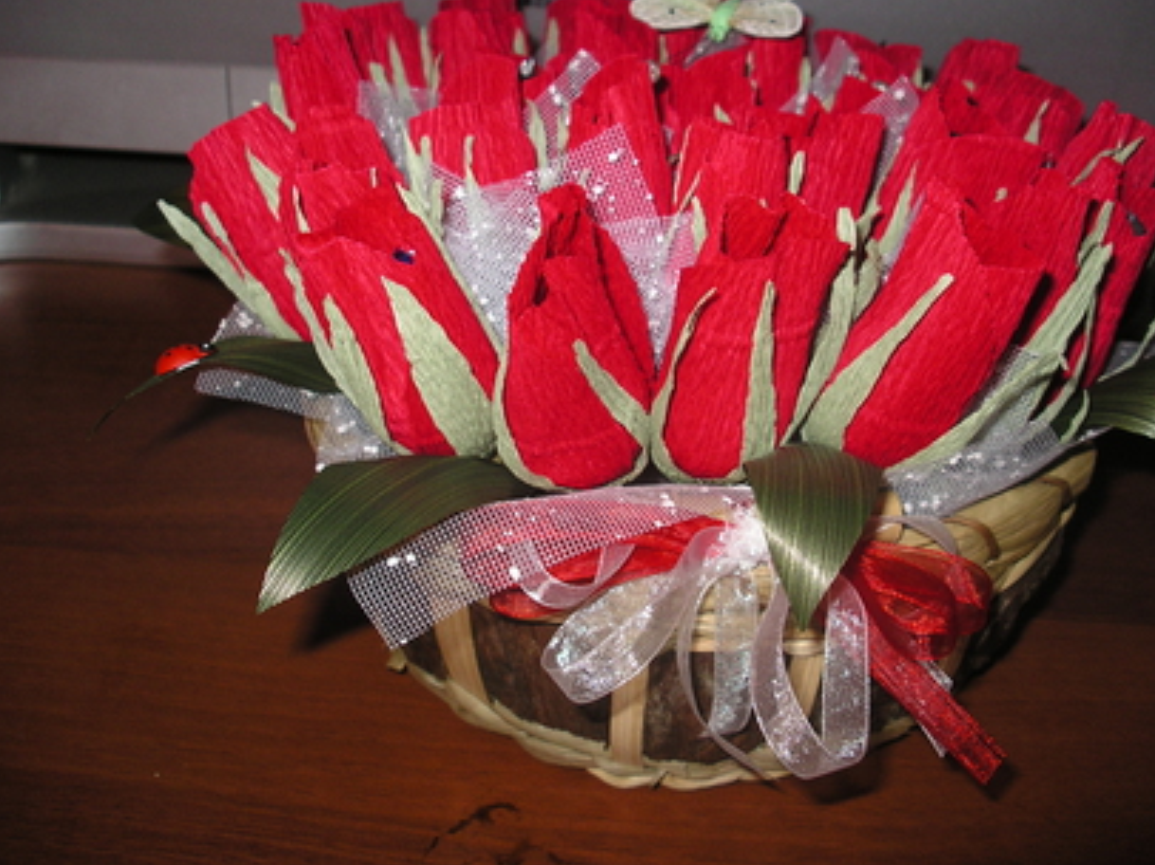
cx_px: 600
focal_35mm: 41
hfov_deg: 45.8
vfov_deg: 35.1
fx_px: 1367
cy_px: 403
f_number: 2.8
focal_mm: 7.8
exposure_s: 1/40
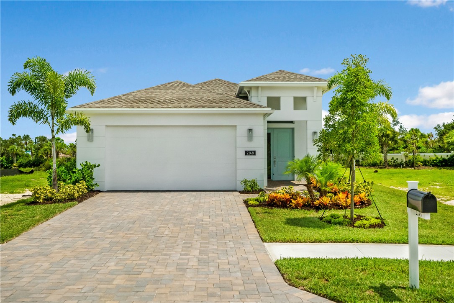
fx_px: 441
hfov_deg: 54.4
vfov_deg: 37.9
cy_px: 152
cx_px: 227
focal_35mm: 35
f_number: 8
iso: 2000
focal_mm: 35
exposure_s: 1/2500
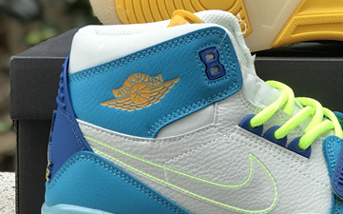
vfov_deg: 10.5
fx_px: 1158
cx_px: 280
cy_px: 63
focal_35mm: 124
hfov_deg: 16.7
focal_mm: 6.6
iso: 20
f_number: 2.8
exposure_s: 1/50
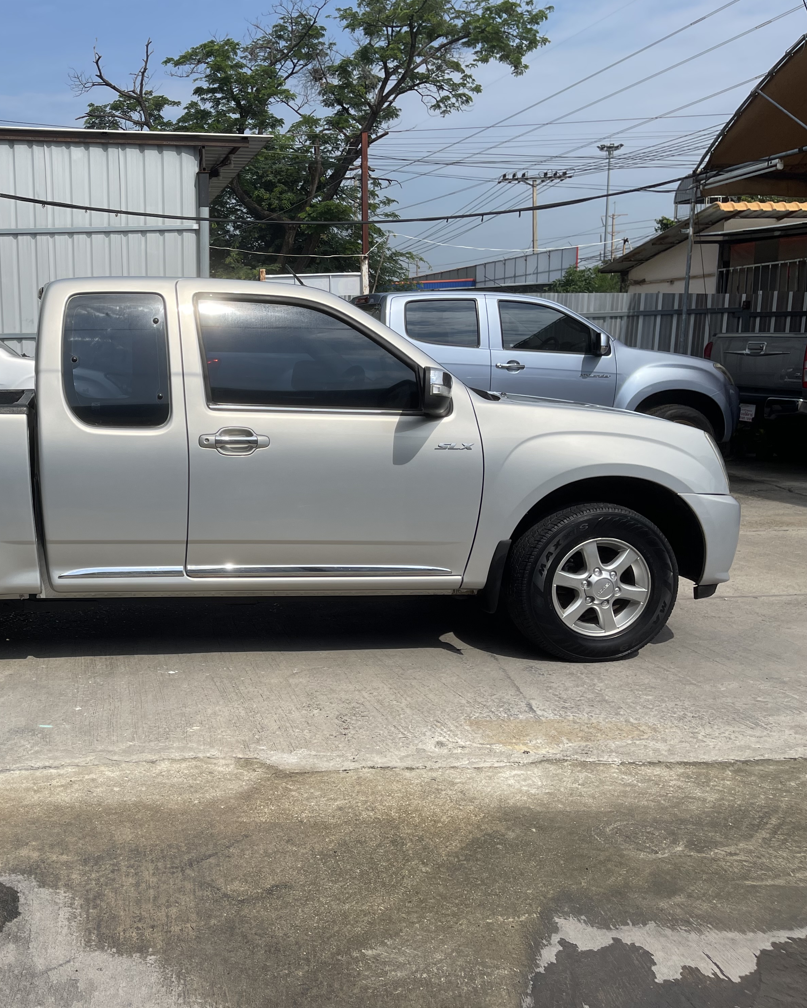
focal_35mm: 33
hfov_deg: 41.9
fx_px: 985
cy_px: 507
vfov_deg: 54.2
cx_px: 126
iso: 32
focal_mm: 5.1
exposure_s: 1/6250
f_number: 1.6
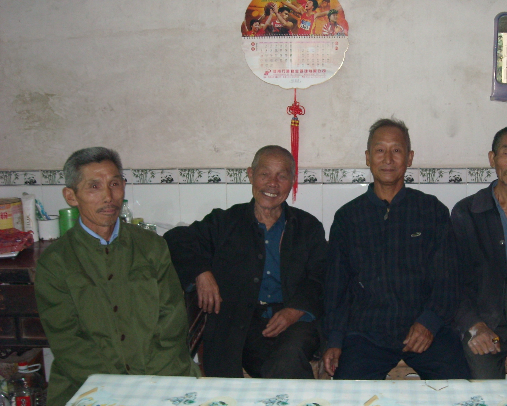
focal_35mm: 48
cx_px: 351
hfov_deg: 38.2
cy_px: 229
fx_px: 720
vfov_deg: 31.4
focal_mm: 5.7
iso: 200
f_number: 2.8
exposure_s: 1/60
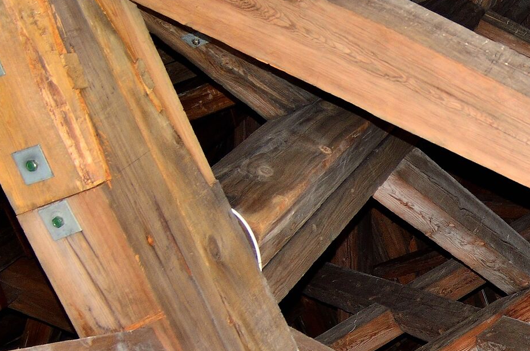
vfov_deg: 14.5
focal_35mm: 93
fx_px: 1366
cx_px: 677
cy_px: 327
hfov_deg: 20.2
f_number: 3.5
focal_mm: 24
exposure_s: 1/60
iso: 200
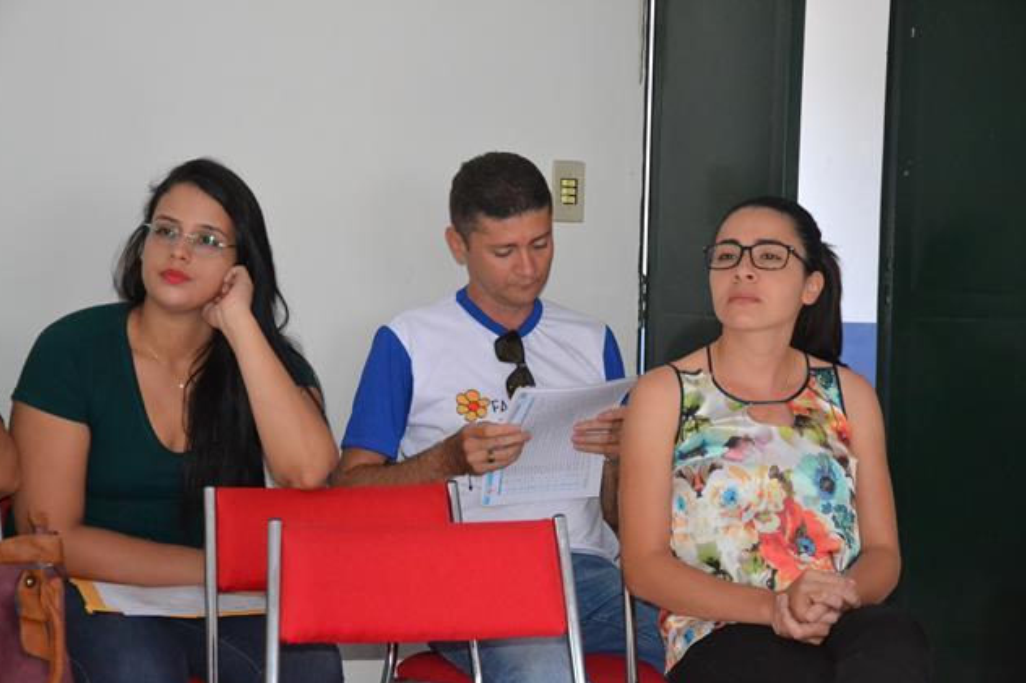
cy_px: 345
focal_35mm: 76
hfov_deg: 26.7
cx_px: 508
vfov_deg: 17.9
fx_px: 2165
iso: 3200
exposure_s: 1/60
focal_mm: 50
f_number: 5
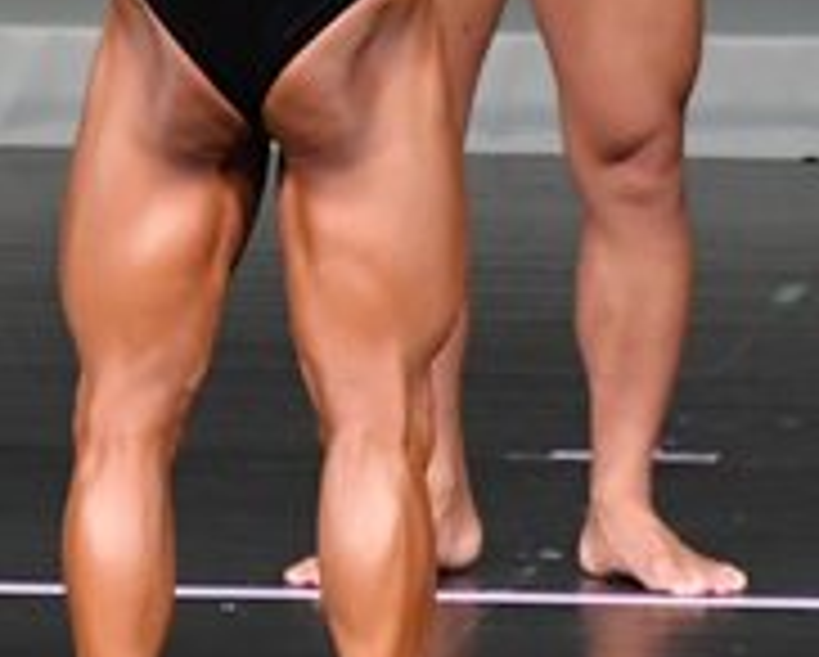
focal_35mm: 1259
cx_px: 335
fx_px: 30550
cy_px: 58
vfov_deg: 1.2
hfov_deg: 1.5
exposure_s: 1/400
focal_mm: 210
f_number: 5.6
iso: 5000
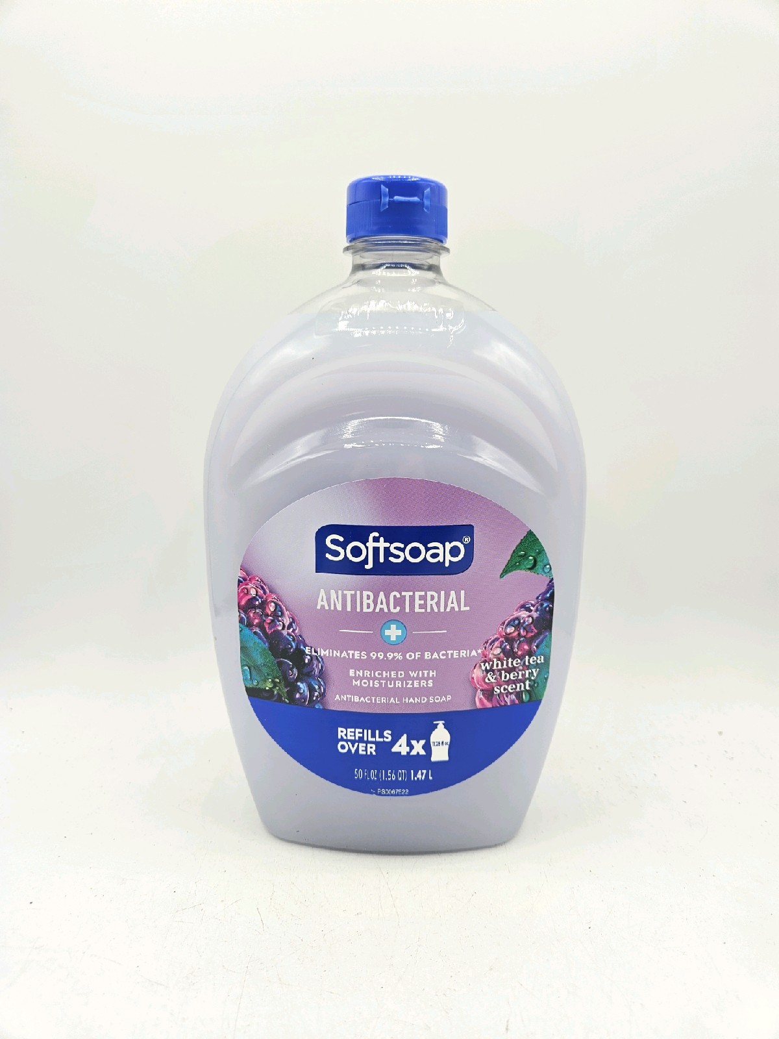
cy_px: 520
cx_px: 390
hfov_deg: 58.9
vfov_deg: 73.9
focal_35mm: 23
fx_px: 690
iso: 25
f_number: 1.8
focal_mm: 5.4
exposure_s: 1/333
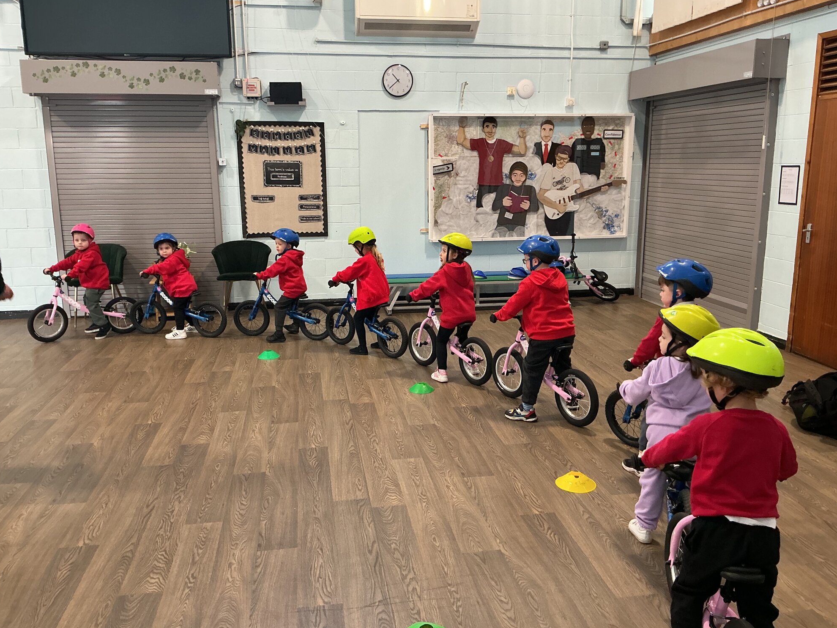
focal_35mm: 30
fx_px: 725
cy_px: 307
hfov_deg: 60.0
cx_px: 422
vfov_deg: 46.8
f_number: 1.8
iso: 100
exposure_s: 1/50
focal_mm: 3
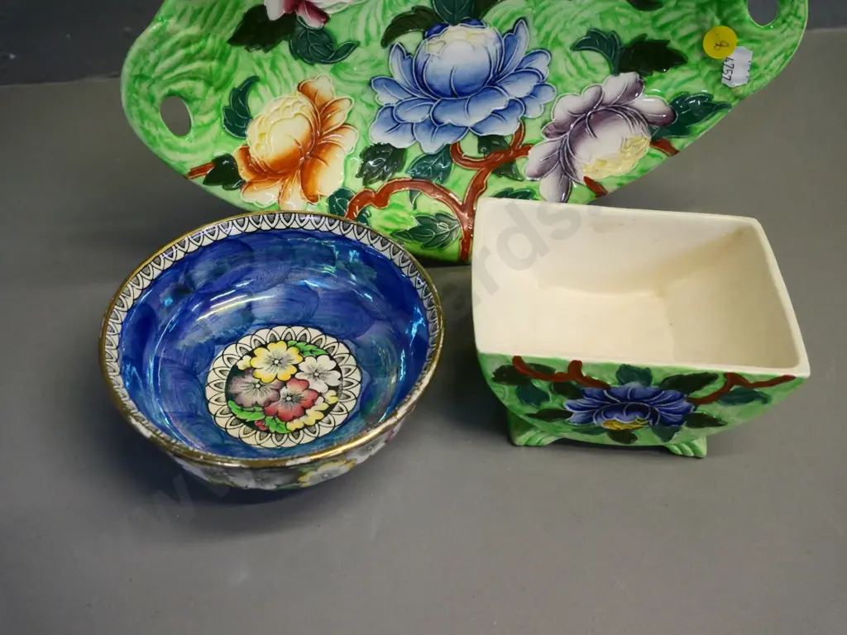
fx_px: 832
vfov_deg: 41.8
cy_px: 318
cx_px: 424
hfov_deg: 54.0
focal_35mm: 34
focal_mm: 17
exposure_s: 1/250
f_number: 5.6
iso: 3200
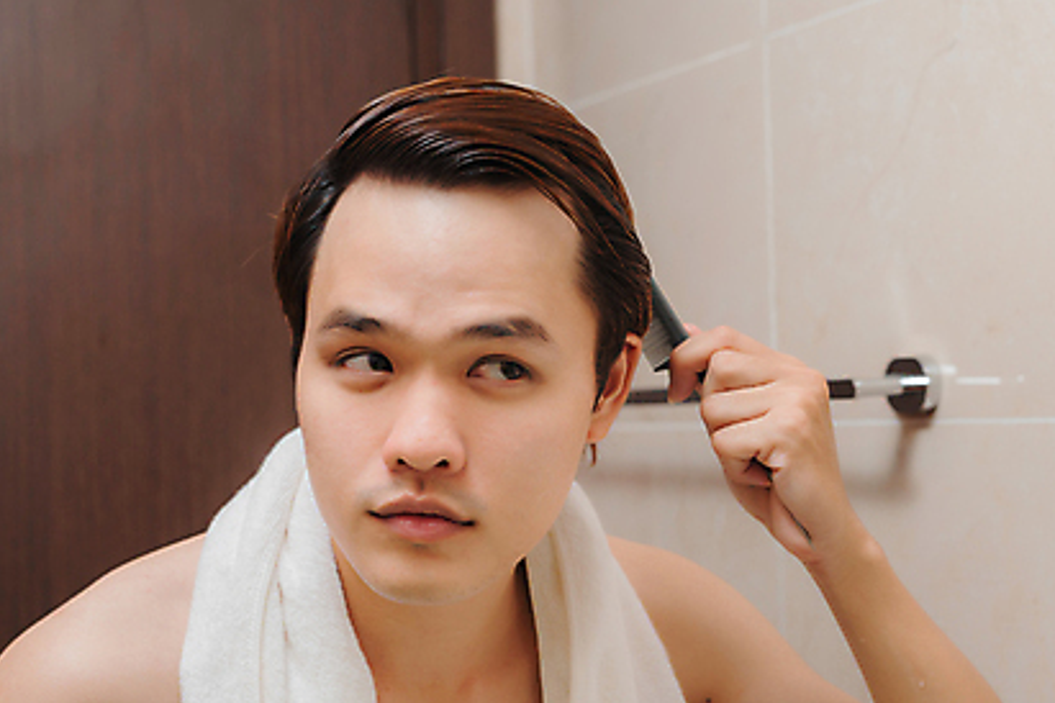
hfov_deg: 27.7
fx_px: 2139
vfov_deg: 18.6
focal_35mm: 73
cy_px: 446
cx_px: 601
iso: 200
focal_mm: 50
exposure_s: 1/160
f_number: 4
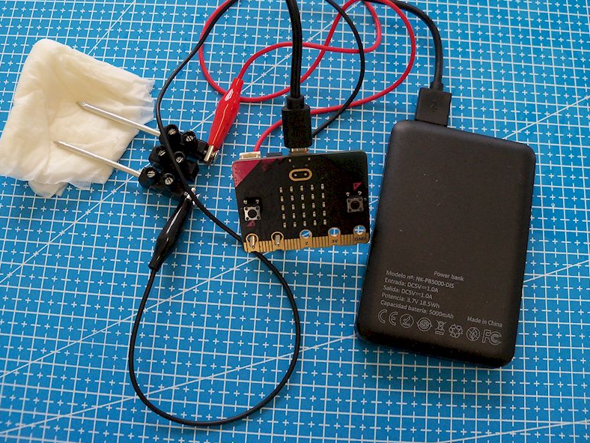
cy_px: 196
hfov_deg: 46.8
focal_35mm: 40
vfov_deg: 35.9
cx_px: 273
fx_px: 682
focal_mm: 6.2
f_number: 3.5
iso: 200
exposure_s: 1/40
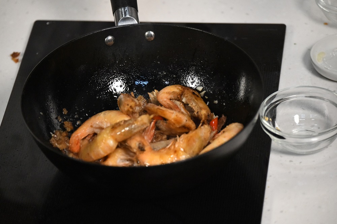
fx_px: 1871
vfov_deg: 6.9
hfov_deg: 10.3
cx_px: 168
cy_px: 112
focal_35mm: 200
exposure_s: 1/1250
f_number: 5.6
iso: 16000
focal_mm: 200
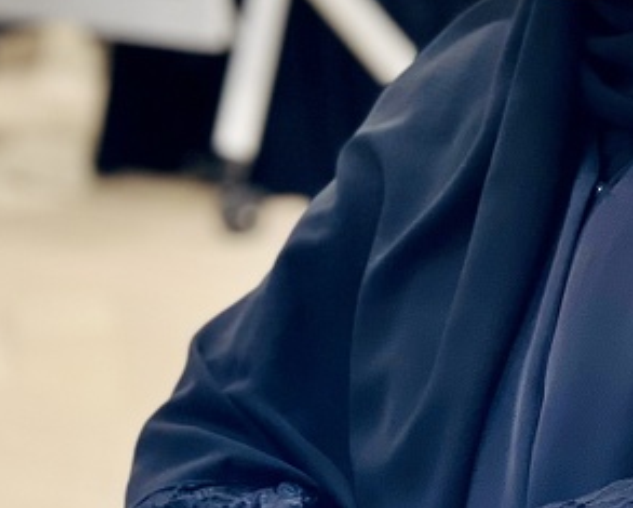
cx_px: 335
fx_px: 3844
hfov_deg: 9.4
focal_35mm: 205
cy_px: 19
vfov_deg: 7.5
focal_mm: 9
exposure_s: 1/33
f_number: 2.8
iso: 200
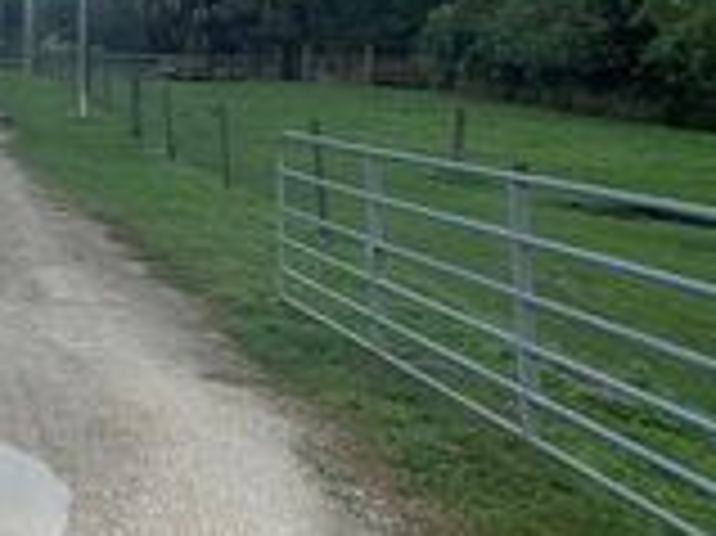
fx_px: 1695
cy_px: -83
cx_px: -212
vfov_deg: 17.3
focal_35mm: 82
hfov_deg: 21.6
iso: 25
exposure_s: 1/1190
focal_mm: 4.25
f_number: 1.8
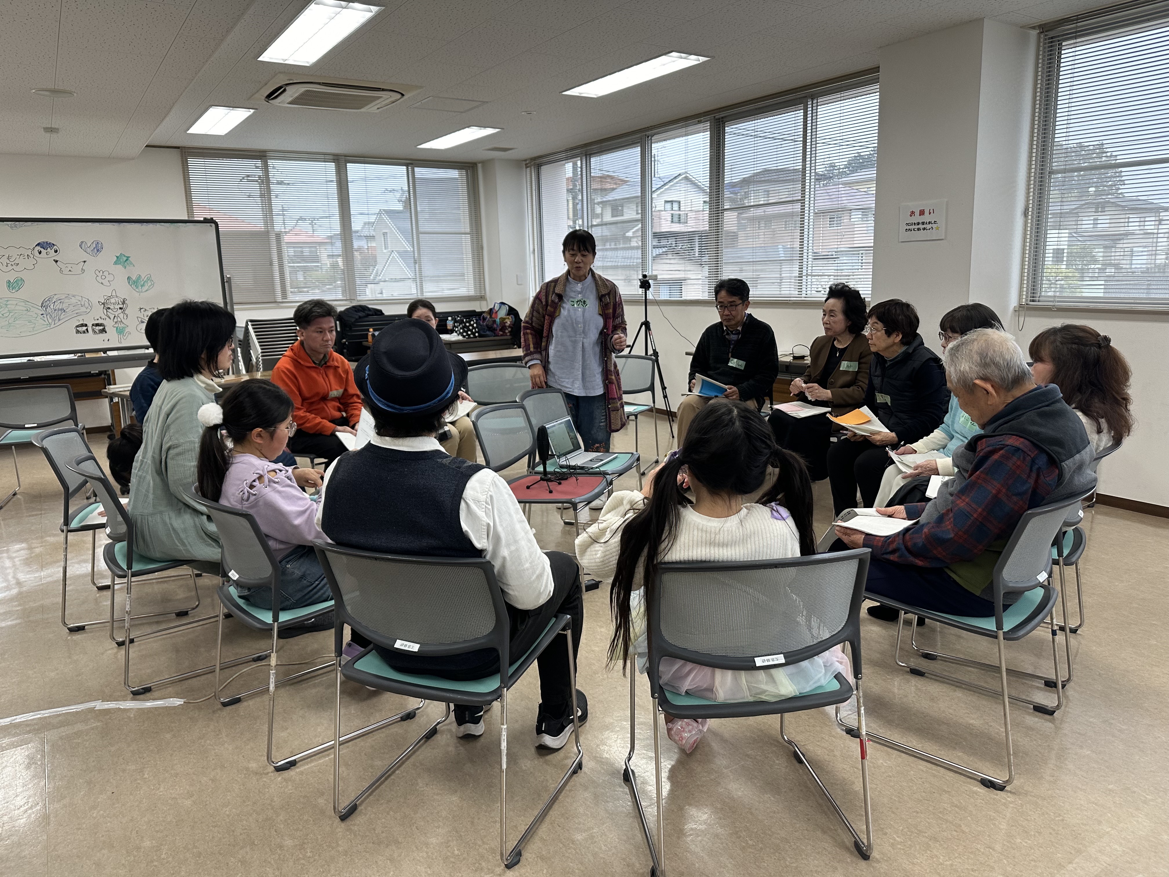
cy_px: 438
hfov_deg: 71.6
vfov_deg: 56.8
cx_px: 584
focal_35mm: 24
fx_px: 810
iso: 160
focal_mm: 6.86
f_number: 1.78
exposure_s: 1/120
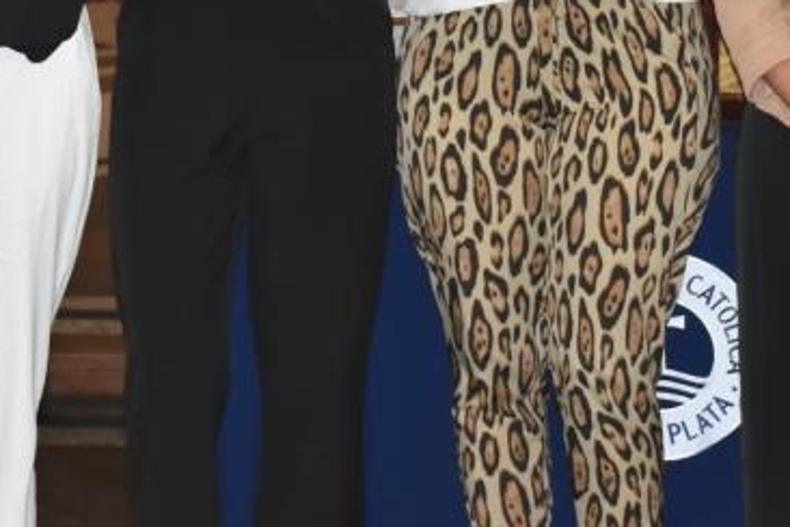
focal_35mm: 168
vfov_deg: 8.1
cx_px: 313
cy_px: -118
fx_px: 3686
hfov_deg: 12.2
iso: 1600
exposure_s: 1/60
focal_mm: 40
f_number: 5.6
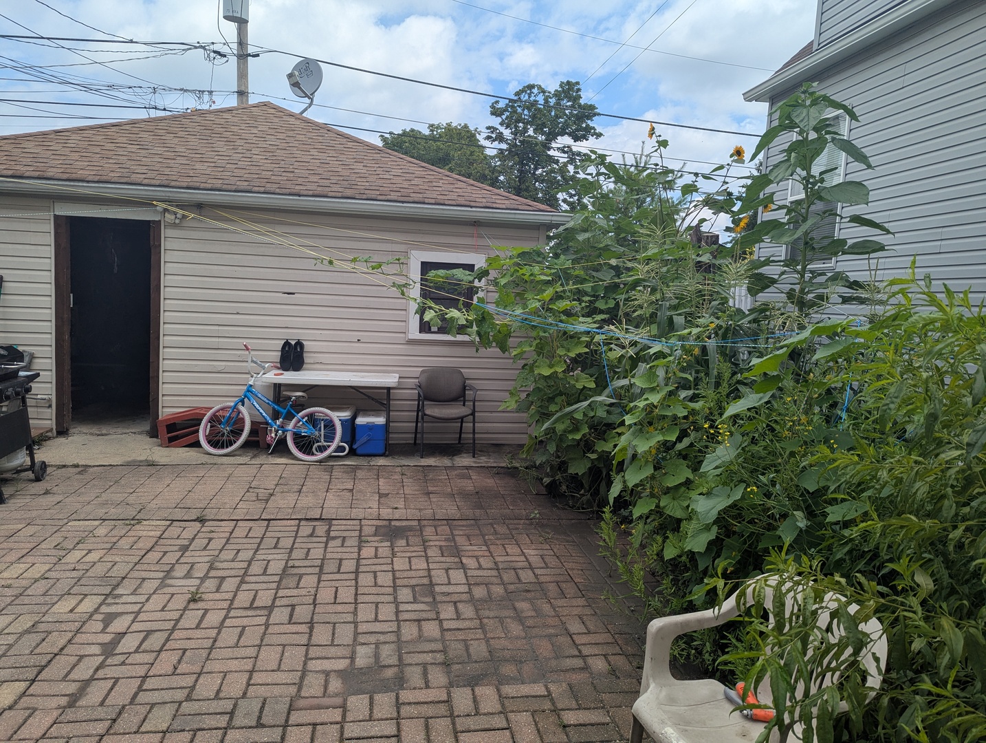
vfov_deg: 56.9
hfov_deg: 71.5
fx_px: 685
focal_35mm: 24
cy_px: 372
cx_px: 493
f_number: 1.85
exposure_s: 1/1529
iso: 38
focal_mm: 6.81
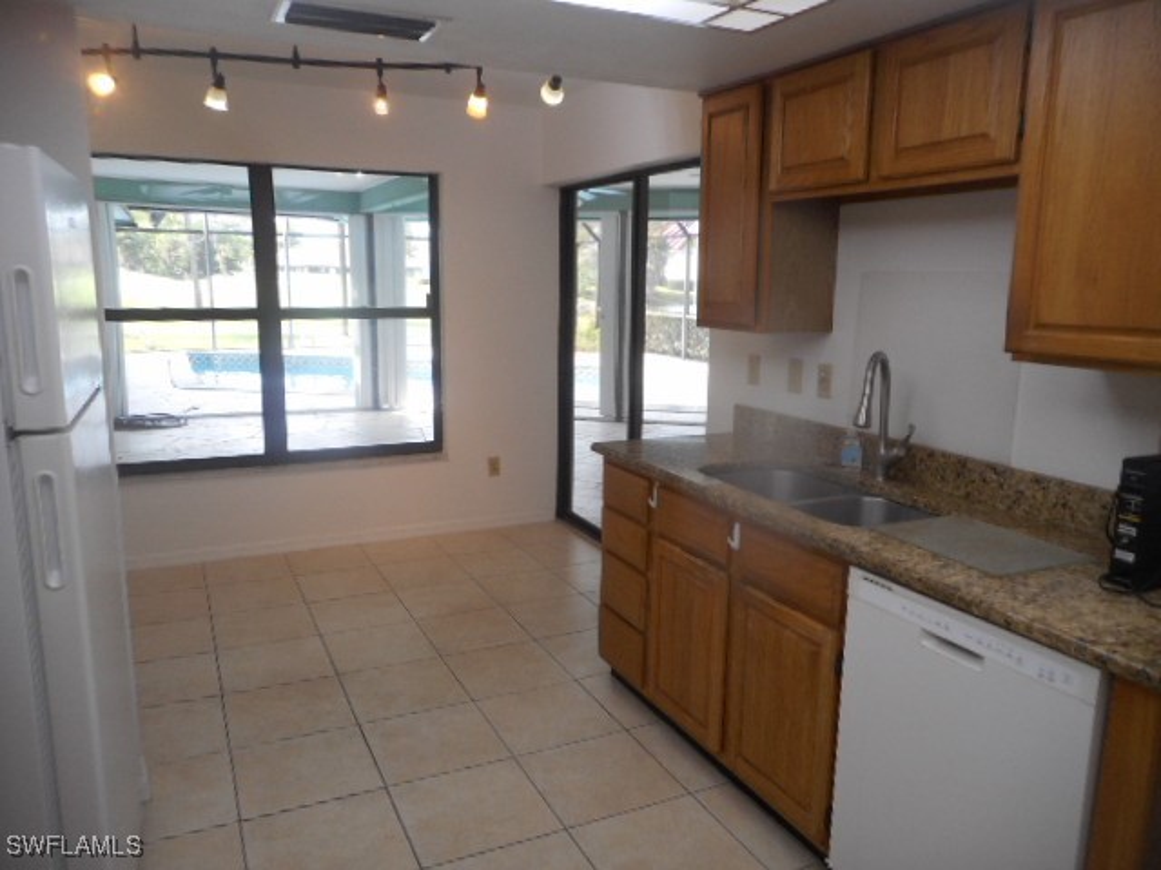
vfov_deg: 54.9
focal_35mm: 25
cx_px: 580
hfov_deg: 69.4
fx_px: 838
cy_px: 435
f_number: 3.7
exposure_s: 1/30
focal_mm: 4.5
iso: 125
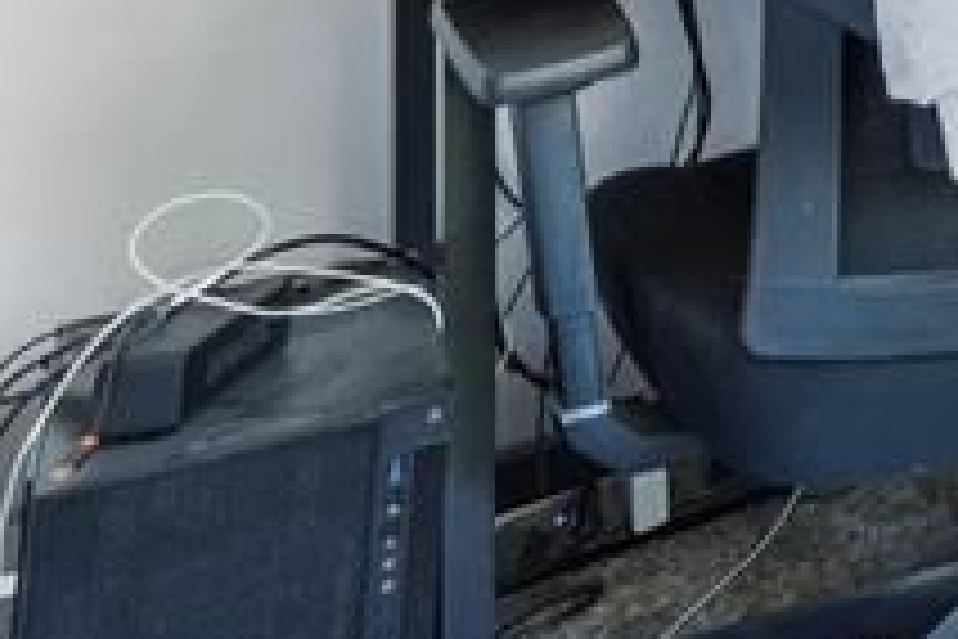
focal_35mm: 72
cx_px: 2258
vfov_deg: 15.0
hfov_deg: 15.5
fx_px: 1916
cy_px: -675
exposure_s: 1/4
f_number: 8
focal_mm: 10
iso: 800
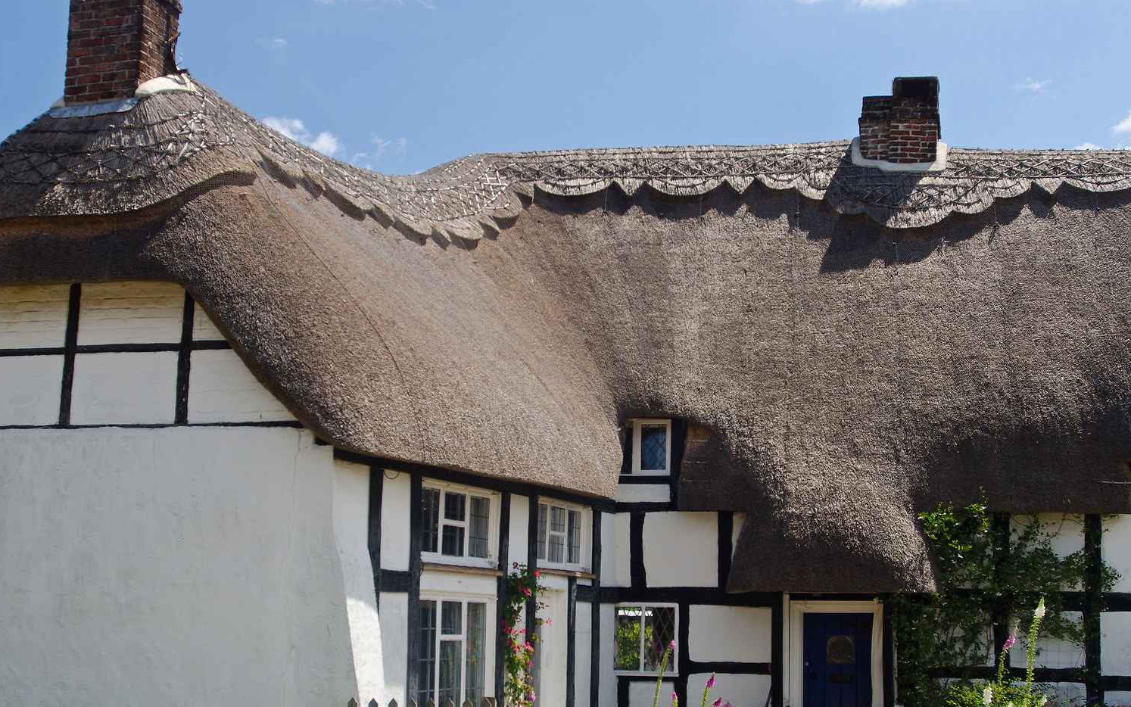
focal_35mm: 49
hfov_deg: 41.1
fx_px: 1510
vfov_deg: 26.3
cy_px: 418
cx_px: 566
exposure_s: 1/125
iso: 100
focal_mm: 20
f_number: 6.3
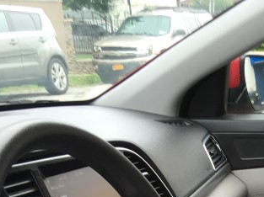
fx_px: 724
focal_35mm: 95
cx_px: 321
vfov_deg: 14.3
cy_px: 317
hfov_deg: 19.4
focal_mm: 4.15
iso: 25
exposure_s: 1/120
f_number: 2.2
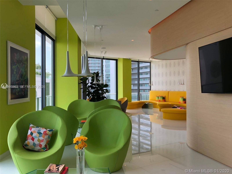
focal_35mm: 28
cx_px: 116
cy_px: 87
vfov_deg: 49.7
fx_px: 188
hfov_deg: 63.4
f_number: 1.8
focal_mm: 4
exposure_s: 1/199
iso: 20
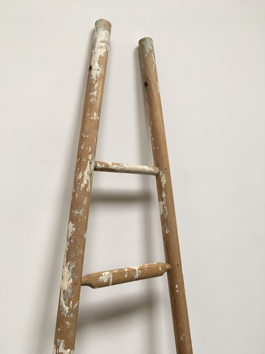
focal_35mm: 29
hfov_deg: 48.2
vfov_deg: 61.7
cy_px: 177
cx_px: 132
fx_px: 296
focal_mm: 4.15
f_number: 2.2
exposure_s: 1/33
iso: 100
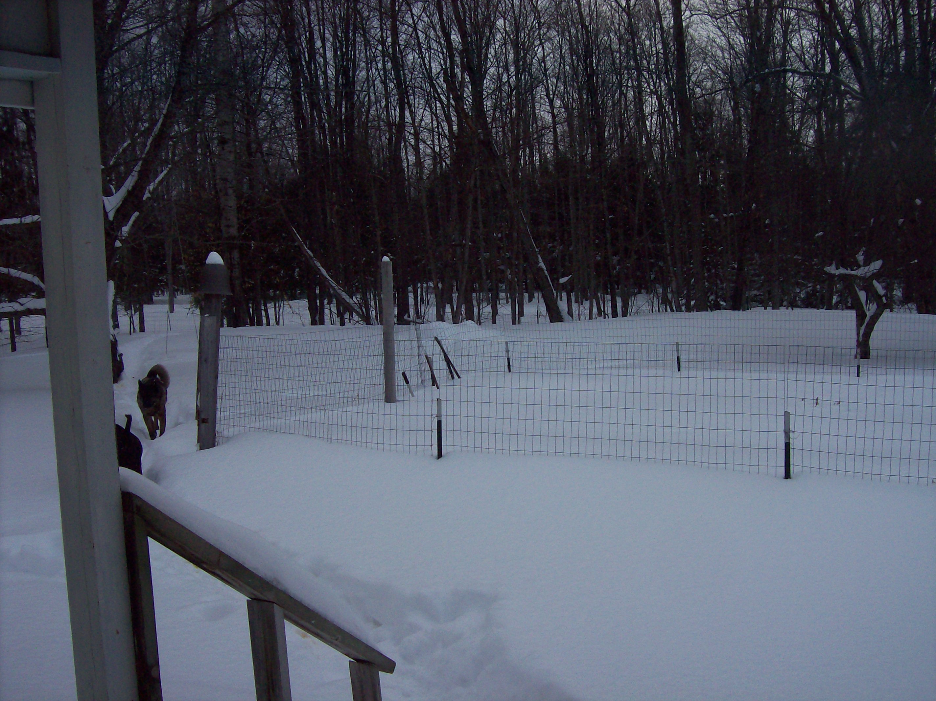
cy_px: 350
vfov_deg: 39.6
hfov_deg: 51.4
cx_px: 468
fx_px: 973
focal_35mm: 36
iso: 80
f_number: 4.8
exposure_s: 1/577
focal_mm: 6
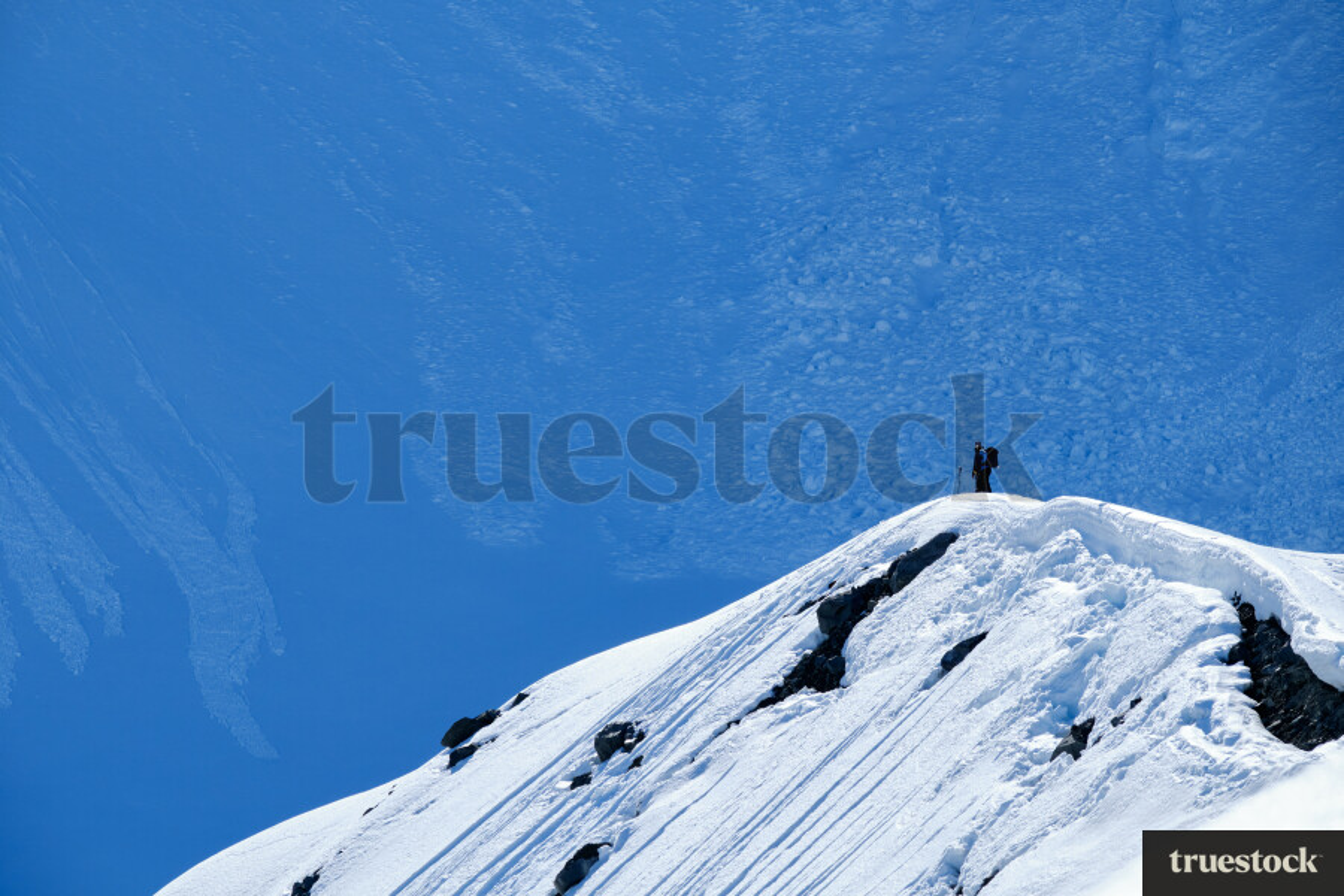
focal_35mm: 202
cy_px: 448
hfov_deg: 10.2
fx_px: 7541
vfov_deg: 6.8
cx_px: 672
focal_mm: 134.4
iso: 500
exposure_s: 1/2000
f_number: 8
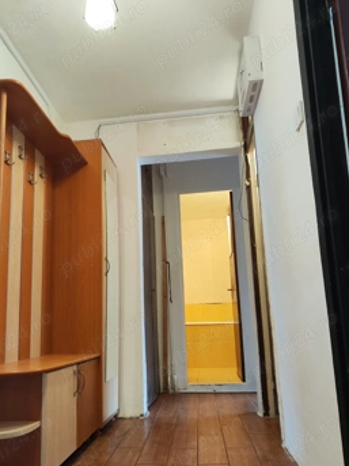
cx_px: 151
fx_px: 377
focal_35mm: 28
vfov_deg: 63.2
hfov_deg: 49.6
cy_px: 264
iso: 440
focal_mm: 5.59
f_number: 1.88
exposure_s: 1/38.1
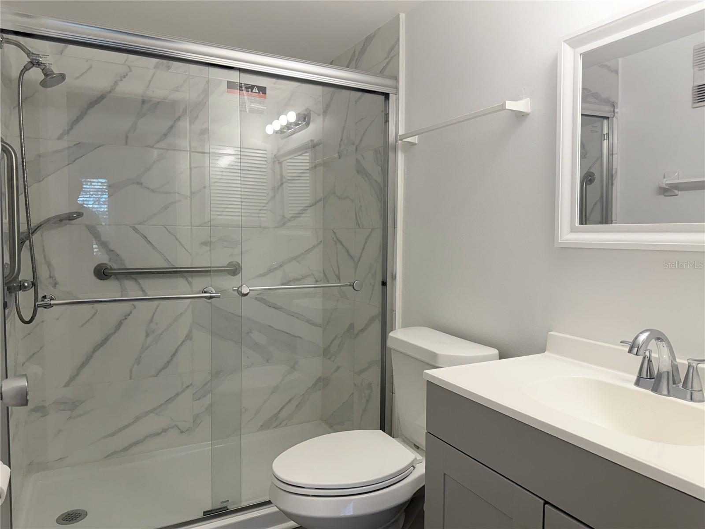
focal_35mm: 24
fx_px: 489
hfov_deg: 71.6
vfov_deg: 56.8
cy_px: 264
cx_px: 352
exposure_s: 1/195
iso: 125
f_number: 1.78
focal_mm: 6.76
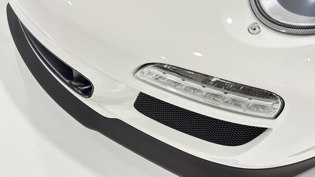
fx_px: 326
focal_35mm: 39
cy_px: 95
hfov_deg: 51.6
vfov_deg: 30.4
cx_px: 159
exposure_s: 1/120
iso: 125
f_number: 1.78
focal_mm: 6.76
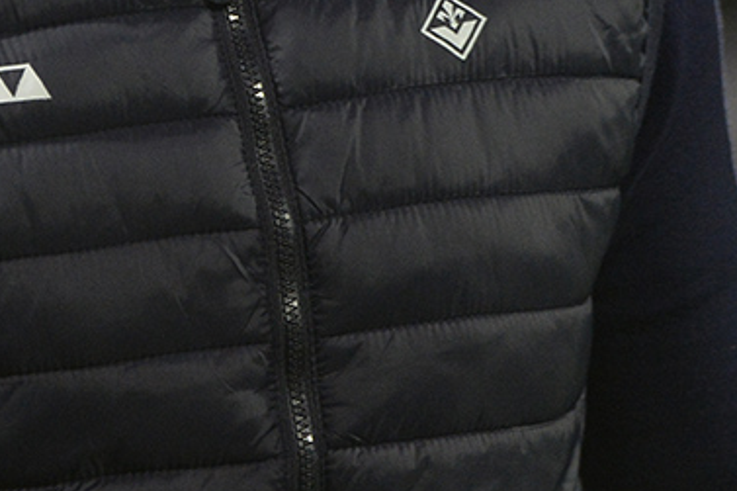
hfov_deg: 2.3
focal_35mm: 891
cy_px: -235
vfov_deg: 1.5
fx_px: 18232
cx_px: 180
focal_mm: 280
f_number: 5.6
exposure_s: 1/800
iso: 2500
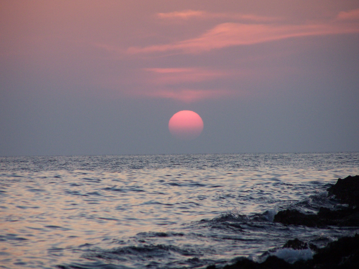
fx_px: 3941
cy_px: 134
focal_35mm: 380
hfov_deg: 5.2
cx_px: 180
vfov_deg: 3.9
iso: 140
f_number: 3.7
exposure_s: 1/250
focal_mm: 63
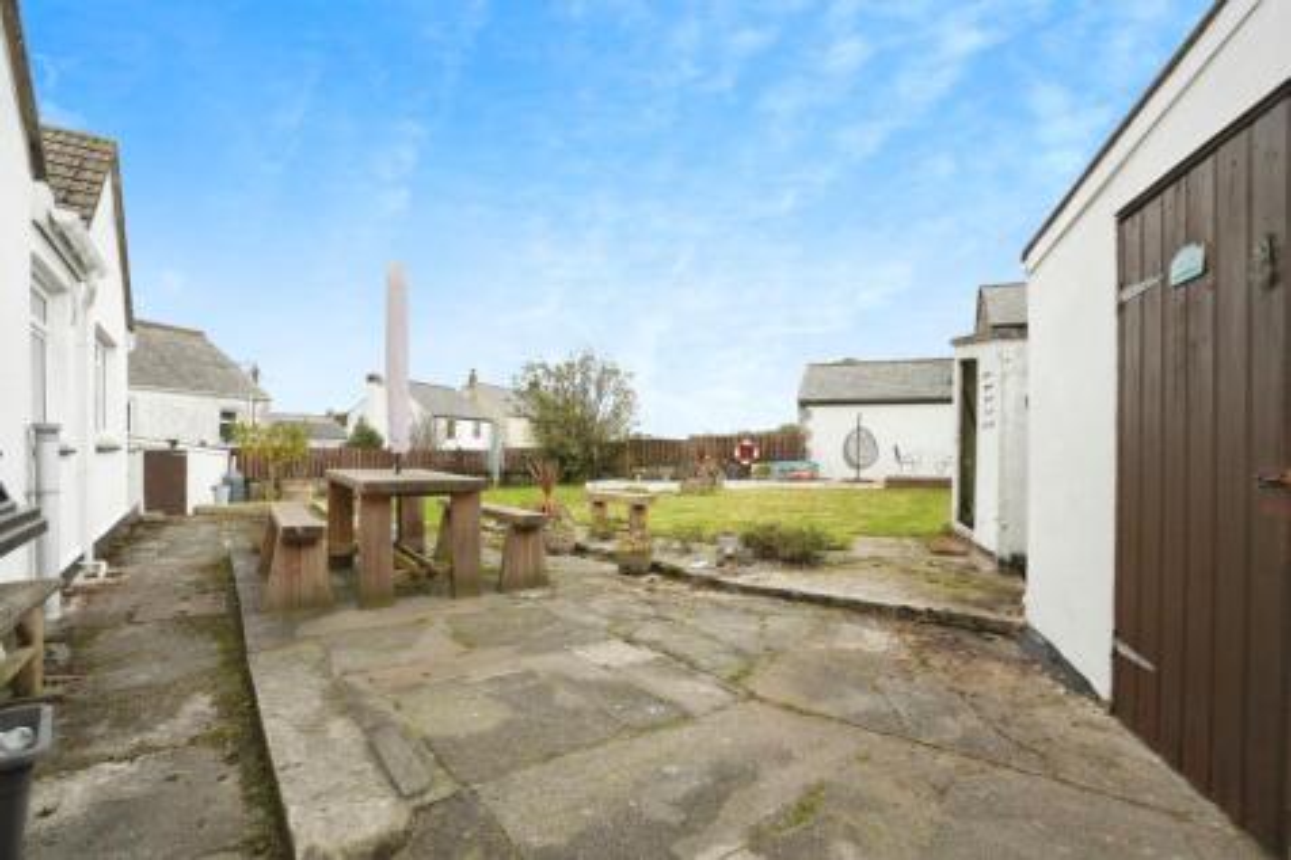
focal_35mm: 16
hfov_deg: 96.8
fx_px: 574
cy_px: 430
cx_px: 646
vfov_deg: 73.7
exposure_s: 1/1000
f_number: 9
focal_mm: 16
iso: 2000
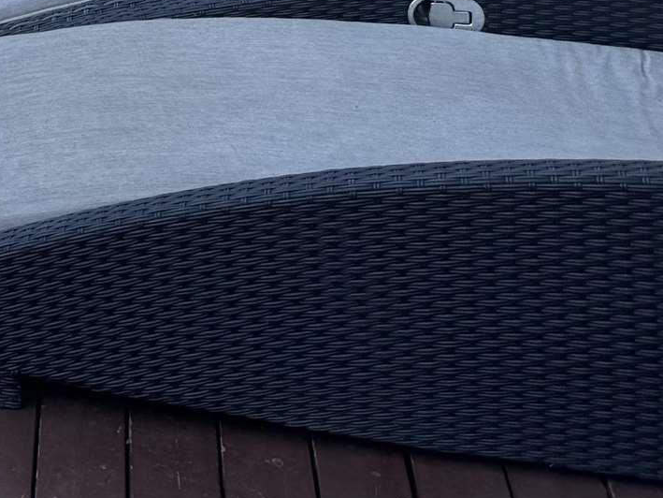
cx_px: -472
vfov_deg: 12.5
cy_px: -508
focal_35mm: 104
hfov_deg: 16.3
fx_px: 1992
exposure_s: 1/404
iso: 80
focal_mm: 6.76
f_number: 1.78
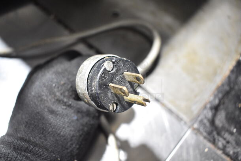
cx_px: 120
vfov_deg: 41.8
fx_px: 211
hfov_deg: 59.4
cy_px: 80
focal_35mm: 32
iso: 1600
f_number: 3.8
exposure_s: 1/30
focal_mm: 21
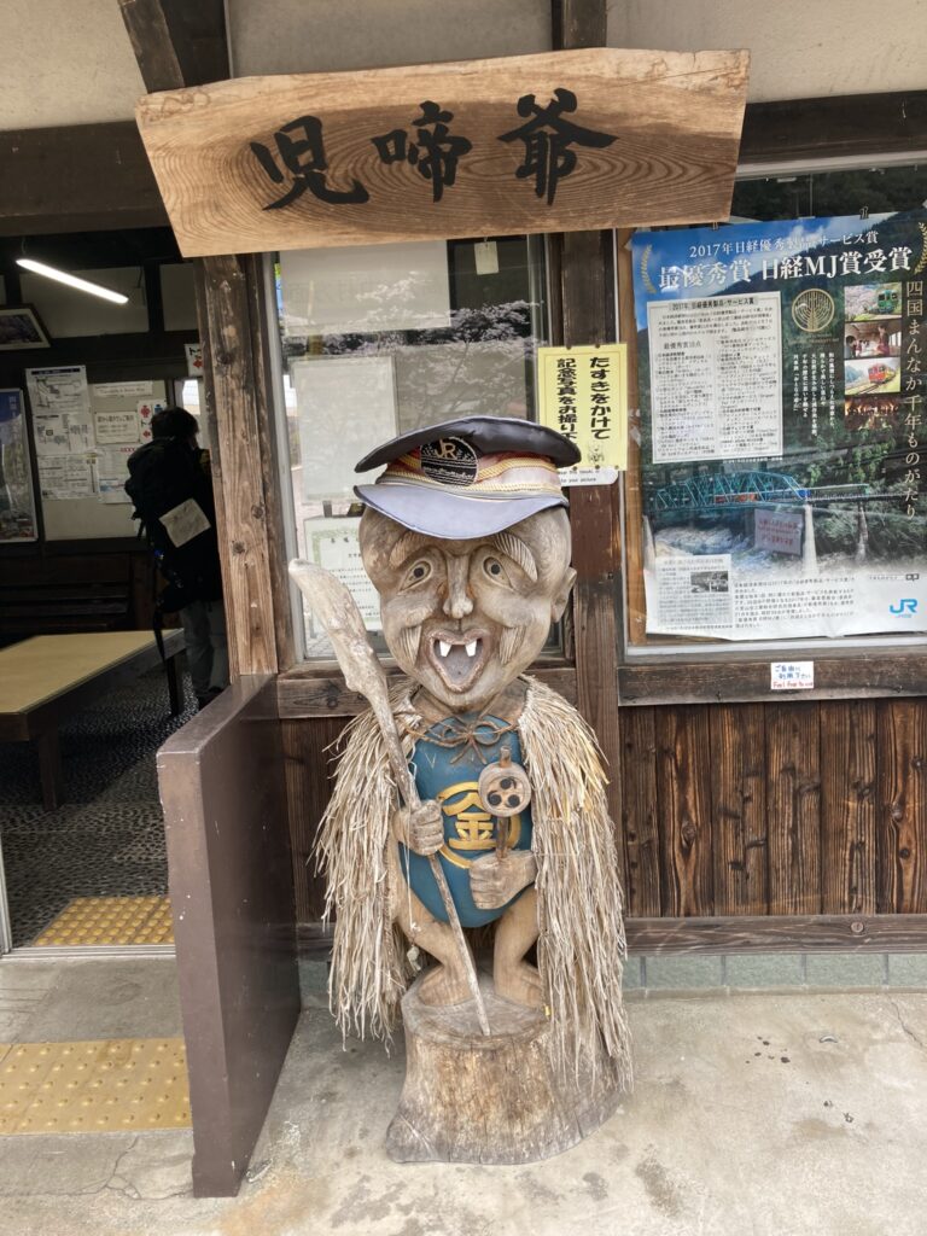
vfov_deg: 63.4
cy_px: 618
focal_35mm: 28
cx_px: 464
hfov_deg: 49.7
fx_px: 1000
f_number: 1.8
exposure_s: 1/121
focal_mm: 3.99
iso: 25
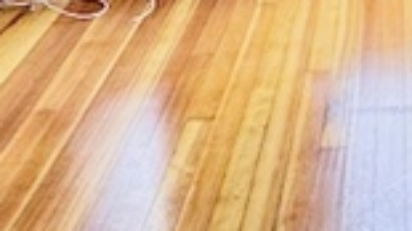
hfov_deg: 20.1
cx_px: 470
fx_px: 1103
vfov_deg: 11.0
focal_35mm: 101
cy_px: -215
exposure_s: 1/99
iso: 100
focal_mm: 2.22
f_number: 2.2
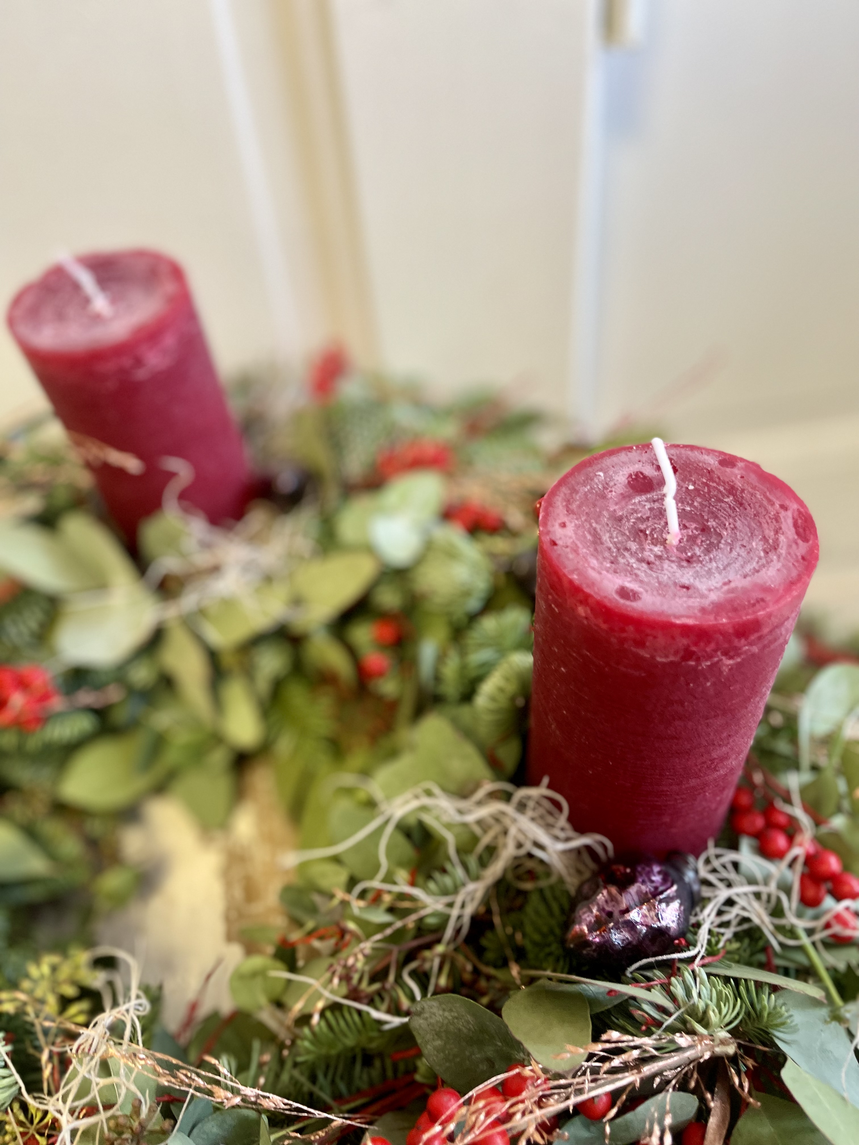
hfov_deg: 53.1
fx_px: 860
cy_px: 572
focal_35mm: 26
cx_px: 430
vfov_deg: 67.3
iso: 160
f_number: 1.6
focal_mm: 5.1
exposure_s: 1/50
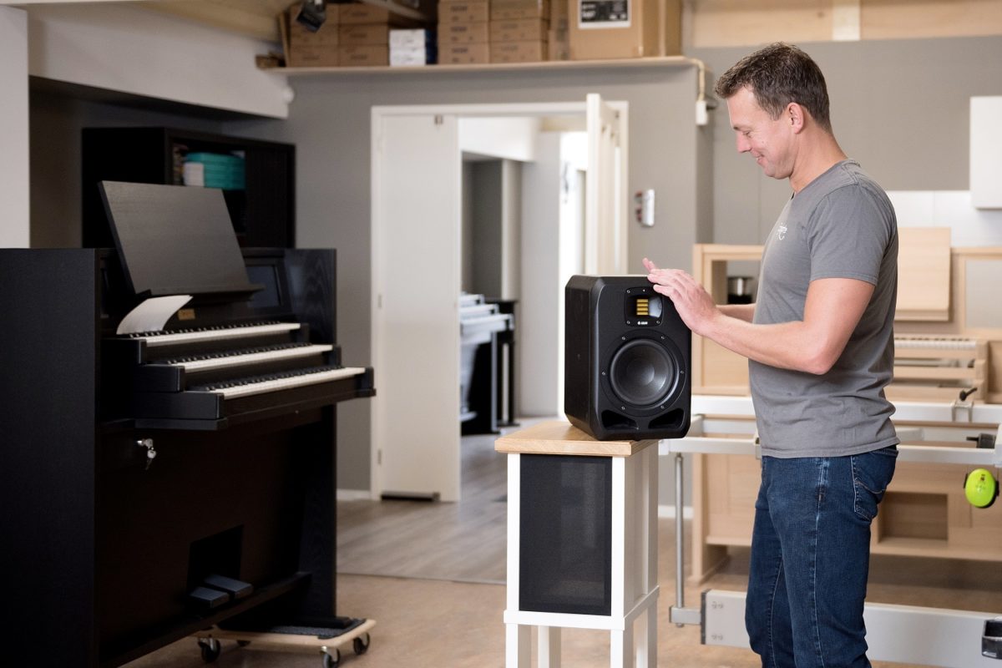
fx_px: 1058
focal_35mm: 38
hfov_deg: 50.7
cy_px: 334
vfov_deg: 35.1
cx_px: 501
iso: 800
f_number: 2.8
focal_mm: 38
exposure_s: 1/180
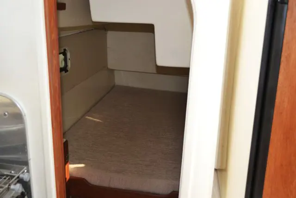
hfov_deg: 46.4
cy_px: 99
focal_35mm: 42
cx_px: 148
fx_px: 345
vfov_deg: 31.9
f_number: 4.5
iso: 400
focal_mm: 28
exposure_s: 1/125
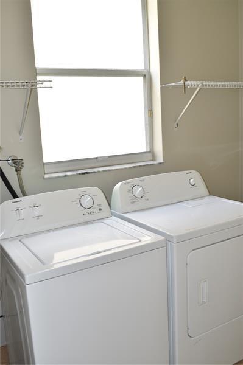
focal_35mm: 36
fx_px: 365
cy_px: 182
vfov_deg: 53.2
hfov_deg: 36.8
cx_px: 122
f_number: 6.3
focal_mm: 24
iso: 100
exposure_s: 1/15
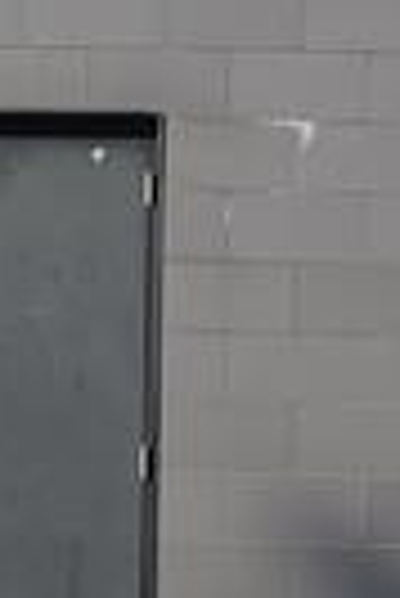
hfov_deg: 7.8
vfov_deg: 11.6
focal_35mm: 175
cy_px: 652
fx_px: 2907
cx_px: 443
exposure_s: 1/200
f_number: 7.1
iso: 100
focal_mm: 31
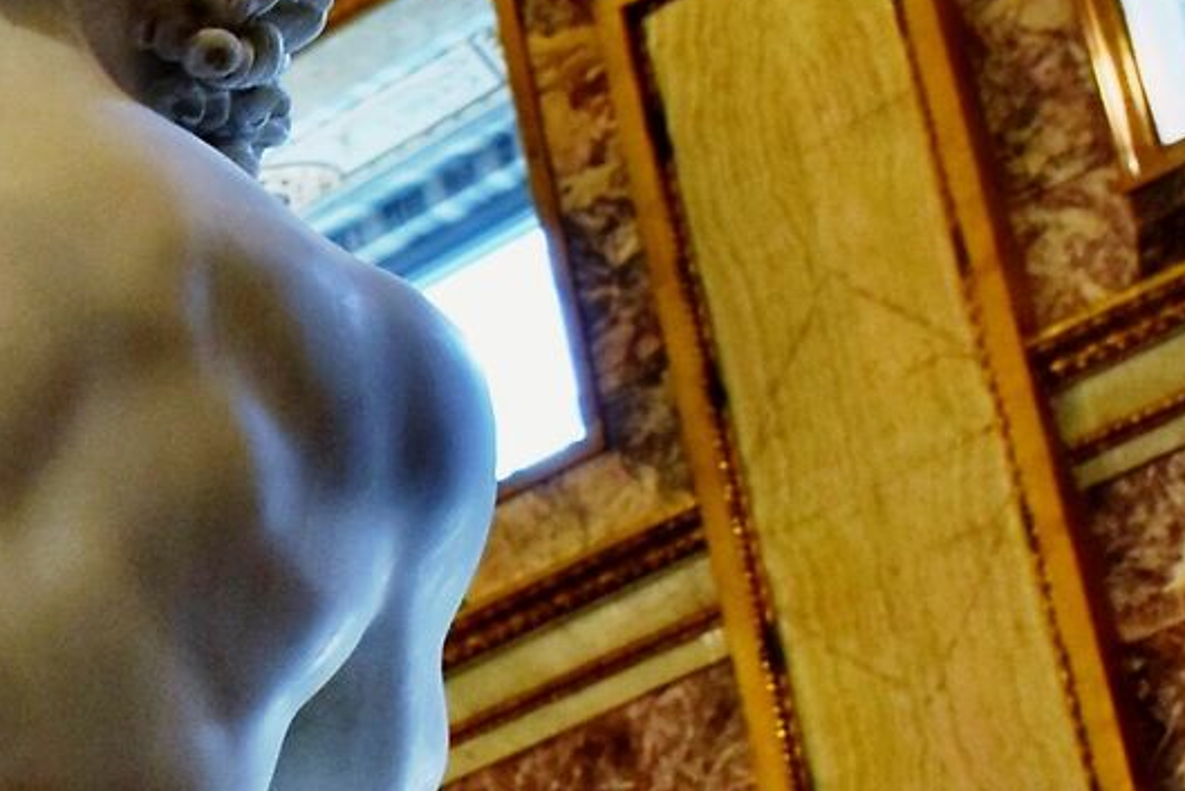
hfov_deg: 14.4
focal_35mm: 136
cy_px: 649
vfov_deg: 10.1
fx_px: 4478
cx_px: -417
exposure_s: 1/60
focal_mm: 20
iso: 640
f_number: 4
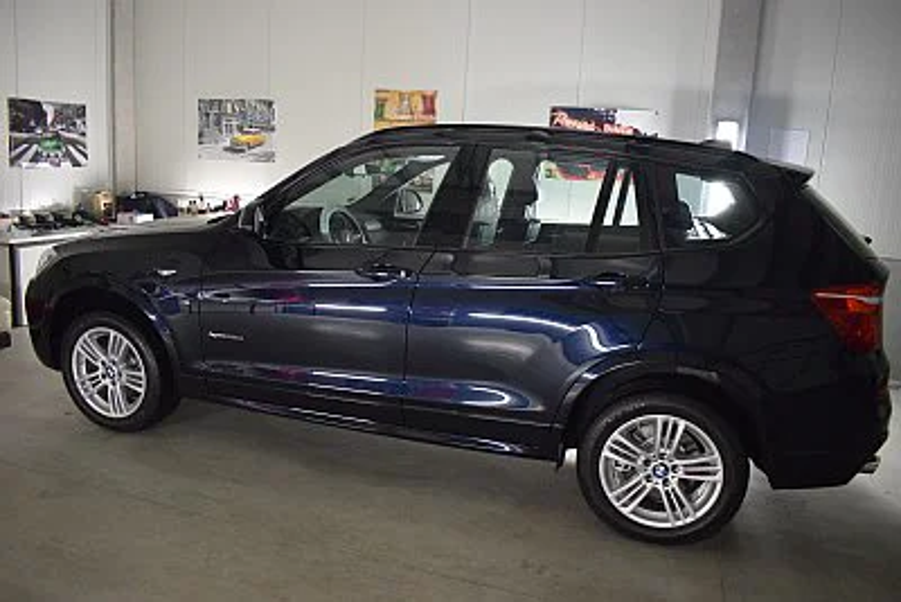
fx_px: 676
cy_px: 301
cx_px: 450
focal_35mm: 27
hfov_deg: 67.4
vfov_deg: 48.0
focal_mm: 18
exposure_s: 1/60
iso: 2800
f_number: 3.5
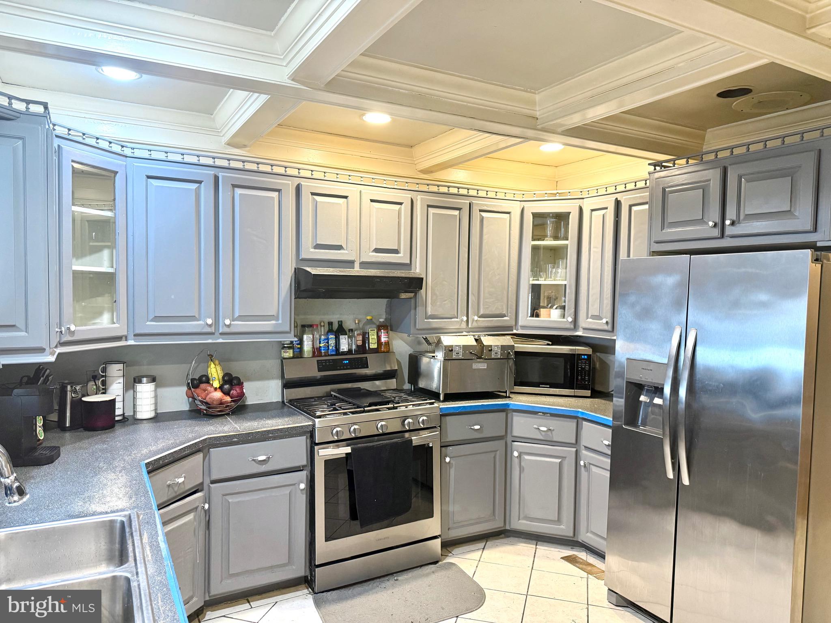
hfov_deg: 71.6
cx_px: 416
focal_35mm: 24
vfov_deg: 56.8
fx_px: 576
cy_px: 312
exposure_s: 1/60
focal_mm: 6.76
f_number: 1.78
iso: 250
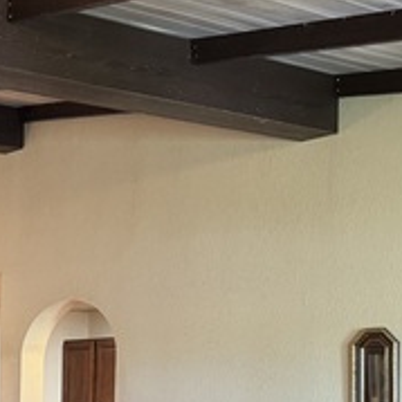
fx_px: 999
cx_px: -121
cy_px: 449
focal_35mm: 76
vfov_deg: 21.5
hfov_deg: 20.7
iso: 400
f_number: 1.78
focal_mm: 6.76
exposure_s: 1/60
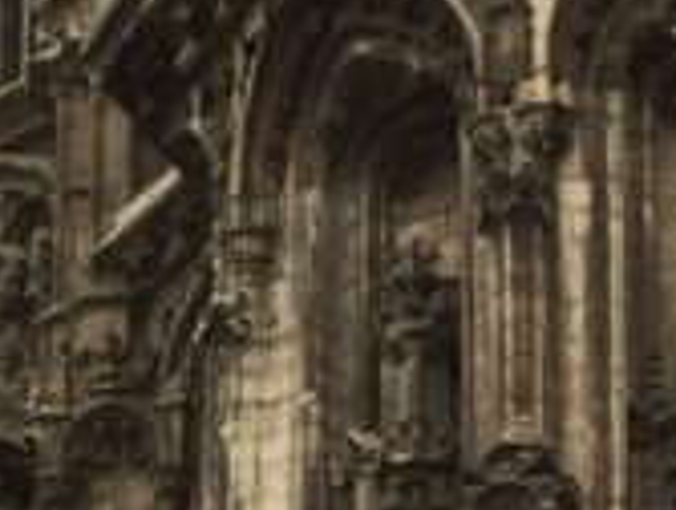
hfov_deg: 10.4
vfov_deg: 7.8
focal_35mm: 187
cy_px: 765
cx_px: -121
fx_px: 3660
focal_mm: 4.15
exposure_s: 1/670
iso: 32
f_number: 2.2
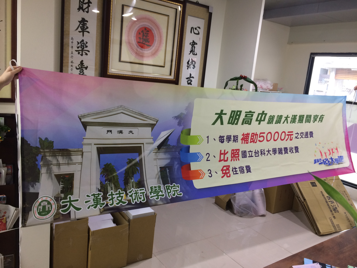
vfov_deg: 48.2
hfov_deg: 61.7
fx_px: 299
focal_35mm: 29
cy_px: 134
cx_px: 178
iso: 64
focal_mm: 4.15
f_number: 2.2
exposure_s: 1/30
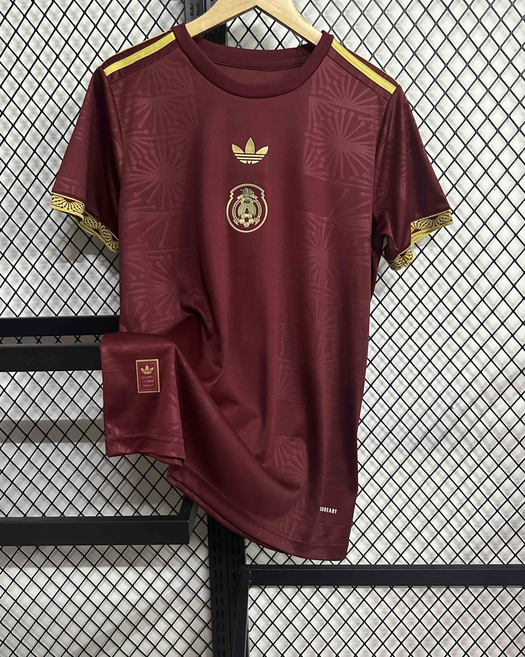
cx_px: 253
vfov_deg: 66.0
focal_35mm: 26
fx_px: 505
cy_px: 321
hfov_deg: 54.9
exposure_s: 1/33
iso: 640
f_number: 1.78
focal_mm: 6.86
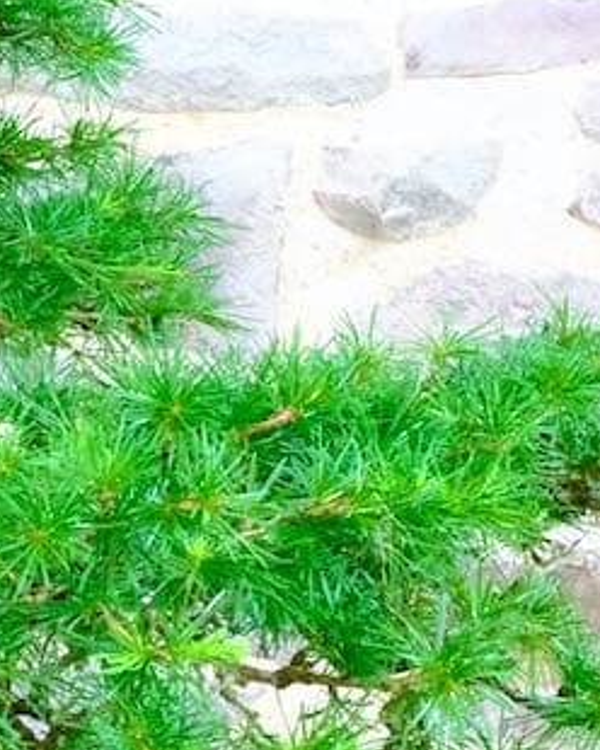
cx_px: -341
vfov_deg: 12.3
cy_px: 53
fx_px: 3441
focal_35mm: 155
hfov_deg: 9.6
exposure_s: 1/30
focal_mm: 26.5
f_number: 11
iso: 3200
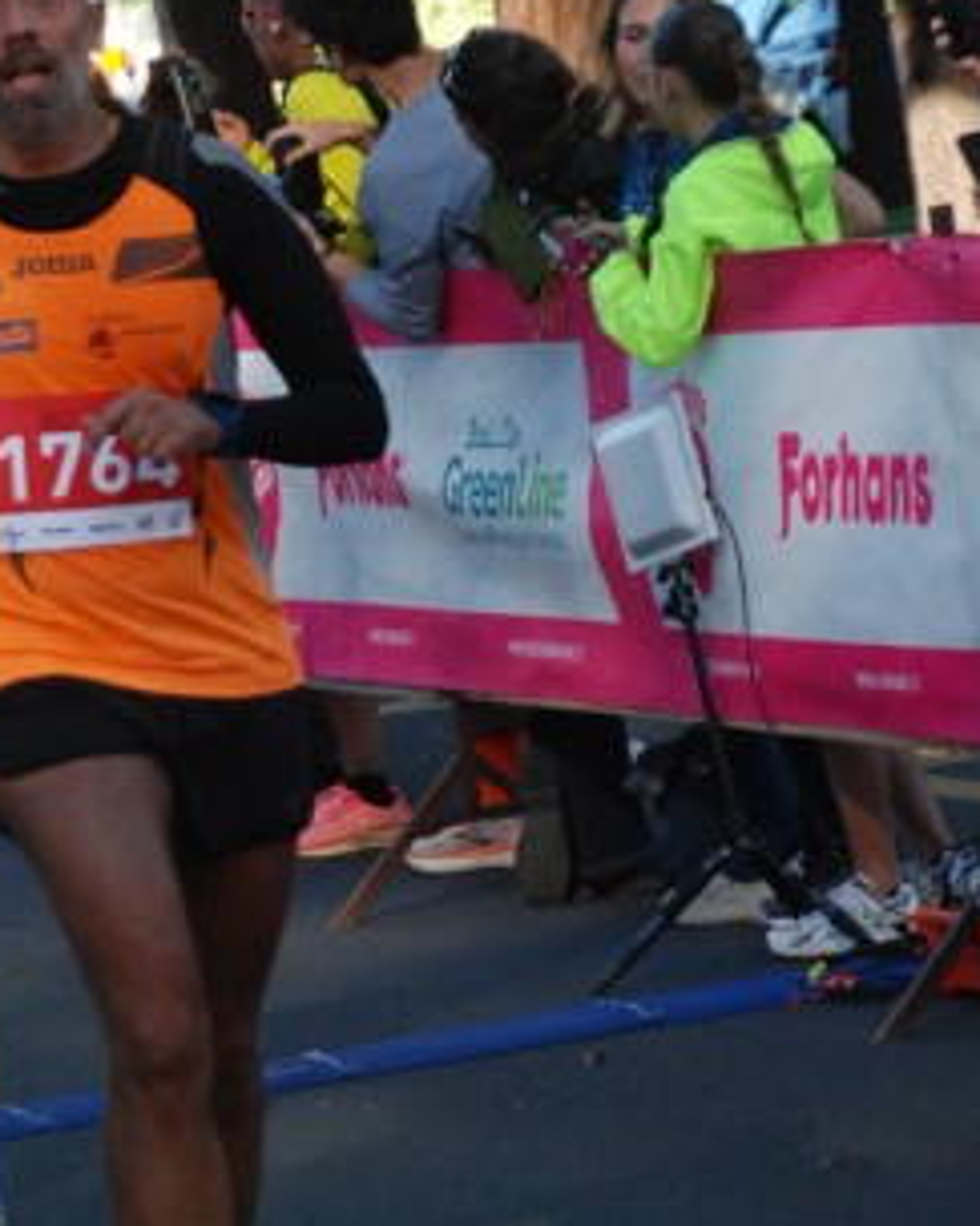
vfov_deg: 7.3
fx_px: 9610
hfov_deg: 5.8
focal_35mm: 265
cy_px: 544
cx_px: 385
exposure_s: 1/400
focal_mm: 95
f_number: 5.6
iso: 1000
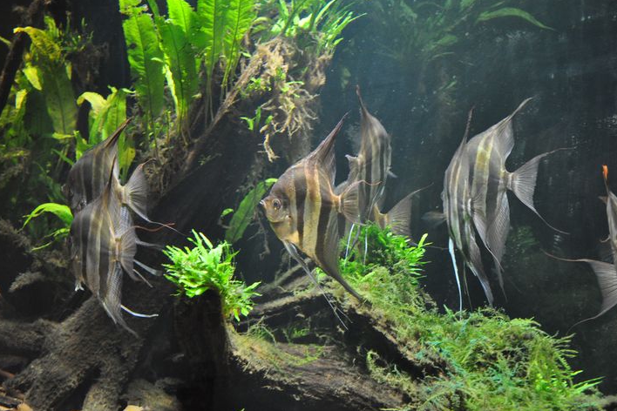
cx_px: 309
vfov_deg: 21.2
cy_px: 206
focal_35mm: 64
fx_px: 1097
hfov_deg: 31.4
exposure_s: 1/20
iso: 1600
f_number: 4.8
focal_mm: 42
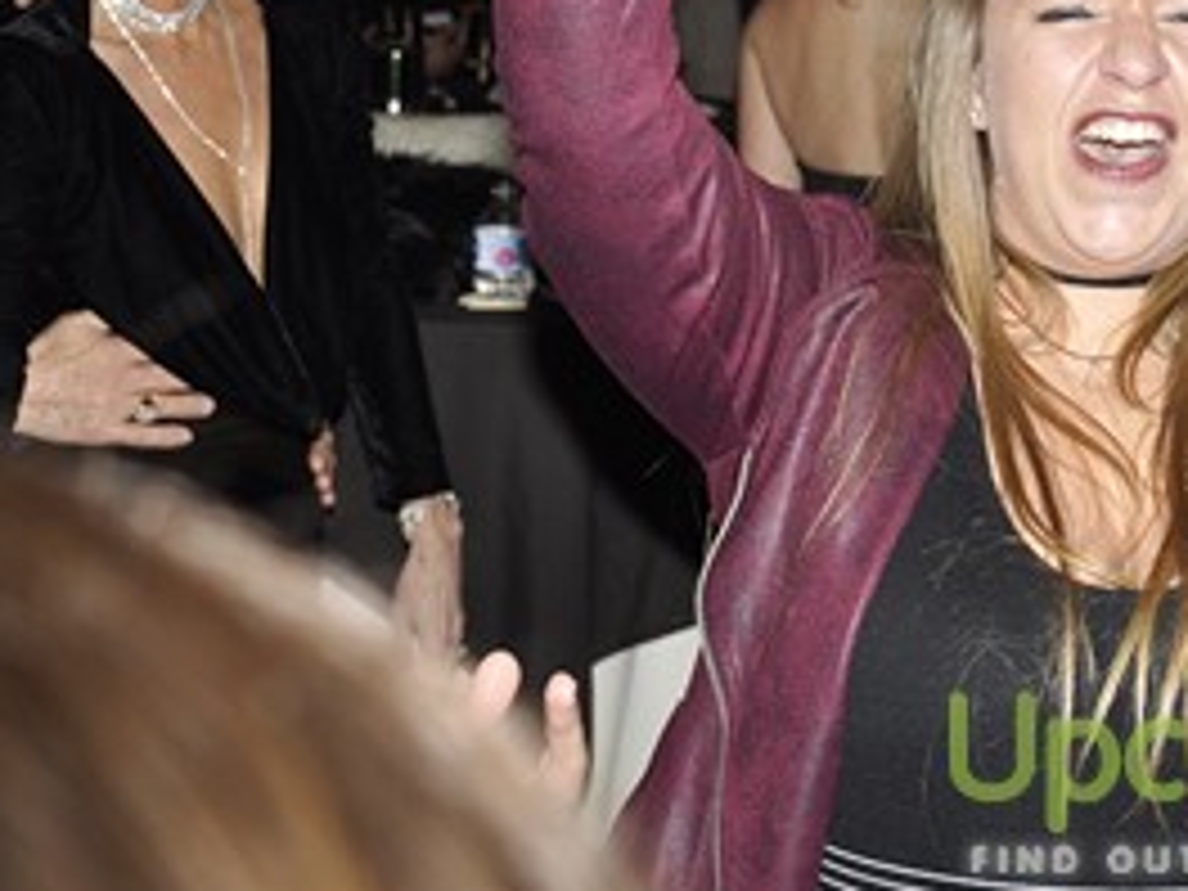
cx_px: 792
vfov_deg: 17.4
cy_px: 124
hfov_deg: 23.2
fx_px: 2883
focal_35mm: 84
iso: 400
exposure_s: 1/60
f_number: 5
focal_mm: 28
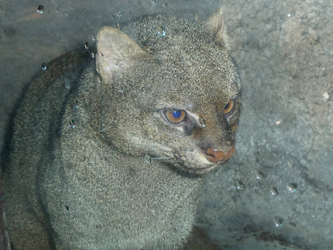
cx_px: 166
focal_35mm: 72
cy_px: 125
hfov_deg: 27.0
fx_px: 693
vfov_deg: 20.4
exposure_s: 1/40
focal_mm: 12.2
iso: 100
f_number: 4.6
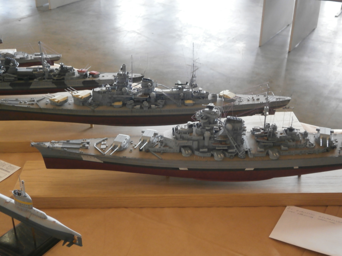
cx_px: 171
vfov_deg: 30.9
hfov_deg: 40.4
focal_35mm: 47
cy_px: 128
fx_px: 464
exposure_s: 1/25
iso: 200
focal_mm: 8.3
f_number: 3.4
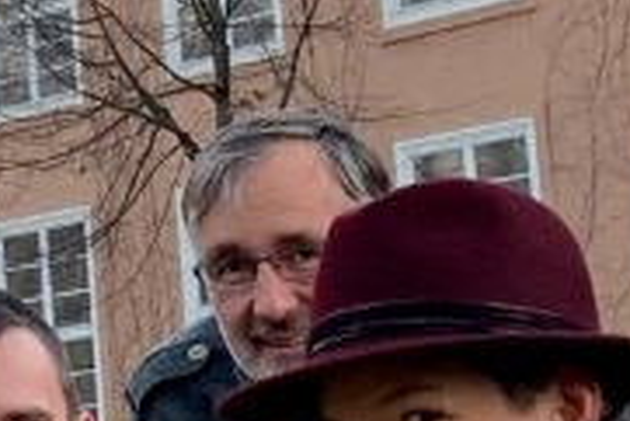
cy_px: 875
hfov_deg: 12.9
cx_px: -369
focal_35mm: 149
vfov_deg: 8.7
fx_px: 2610
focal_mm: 18
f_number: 5.6
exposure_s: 1/125
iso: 220
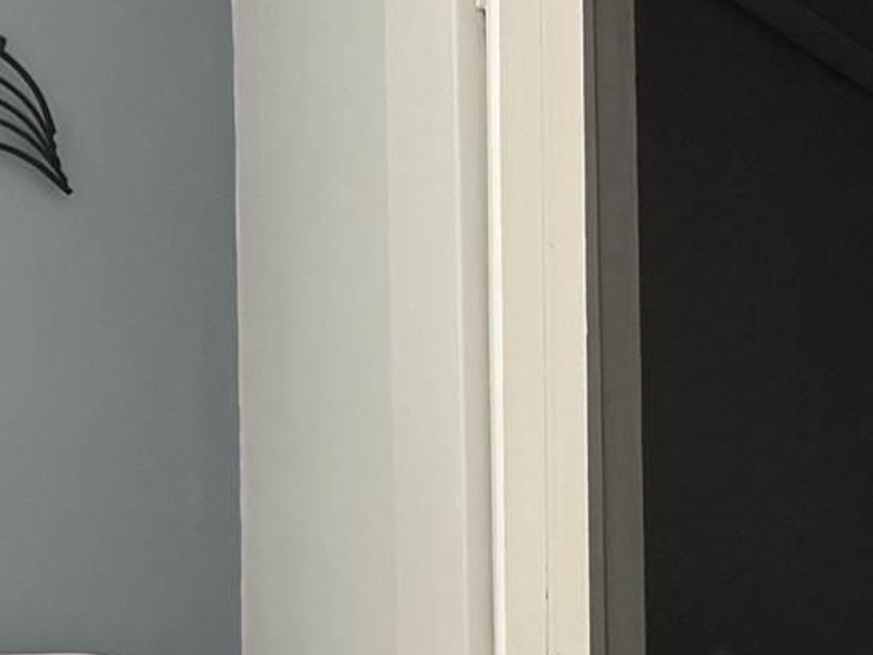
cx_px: -1369
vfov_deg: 10.7
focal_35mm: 136
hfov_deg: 11.4
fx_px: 3431
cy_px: 779
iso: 100
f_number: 1.78
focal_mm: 6.76
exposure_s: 1/121
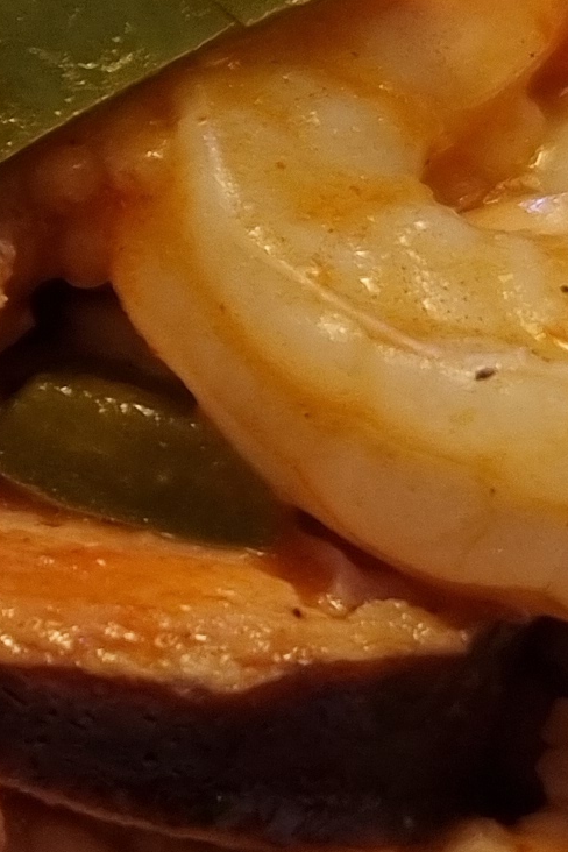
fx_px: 3526
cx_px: -499
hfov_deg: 8.8
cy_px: 301
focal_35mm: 149
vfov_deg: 13.8
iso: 64
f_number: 1.8
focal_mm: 5.4
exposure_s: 1/100
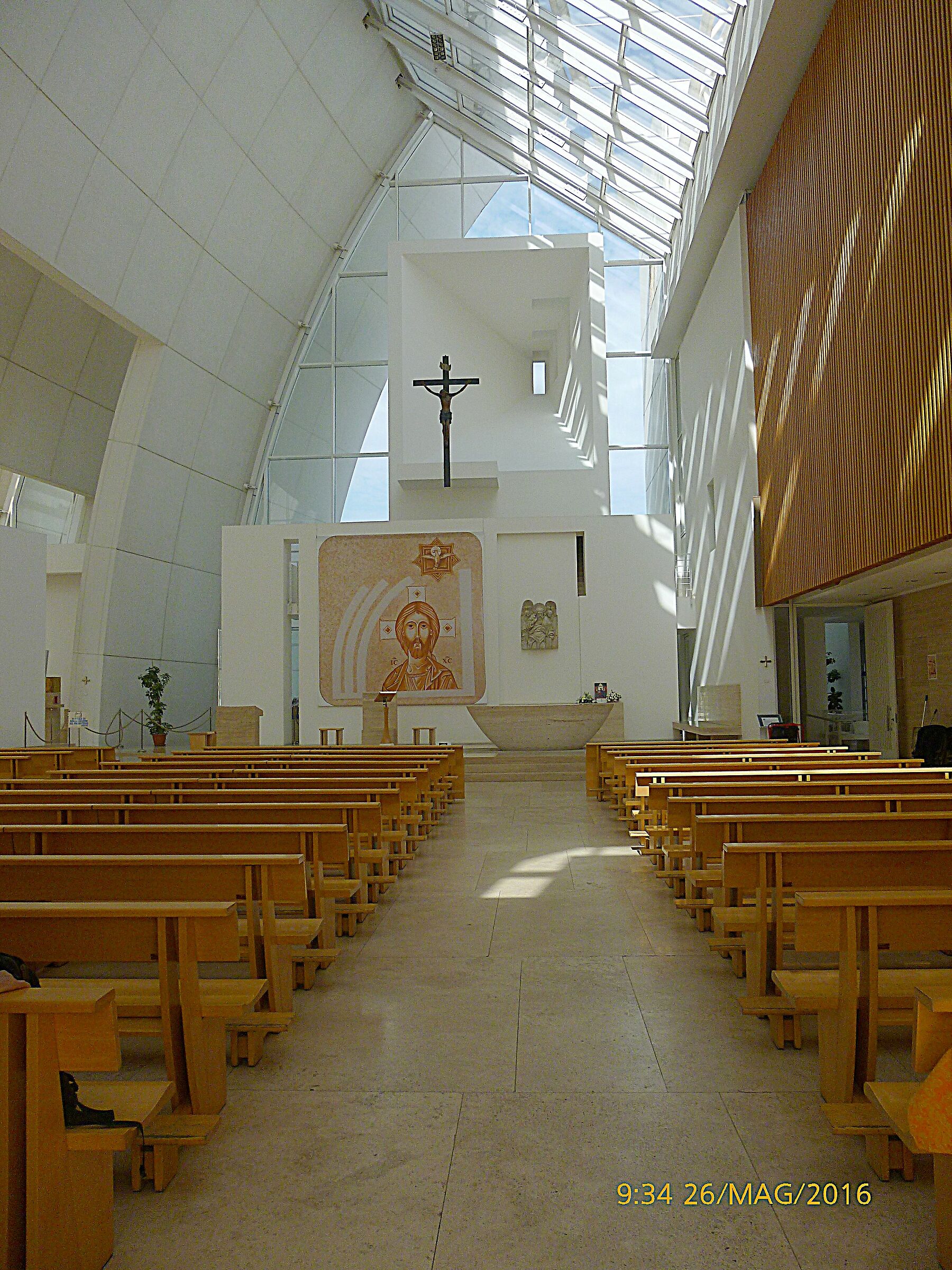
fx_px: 917
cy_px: 635
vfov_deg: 69.4
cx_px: 476
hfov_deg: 54.9
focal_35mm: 25
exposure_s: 1/640
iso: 100
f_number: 3.1
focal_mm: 4.5
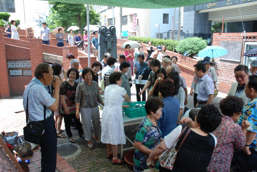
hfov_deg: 67.4
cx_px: 128
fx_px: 193
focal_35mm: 27
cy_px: 86
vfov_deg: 48.0
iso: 200
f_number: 8
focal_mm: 18
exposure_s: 1/60
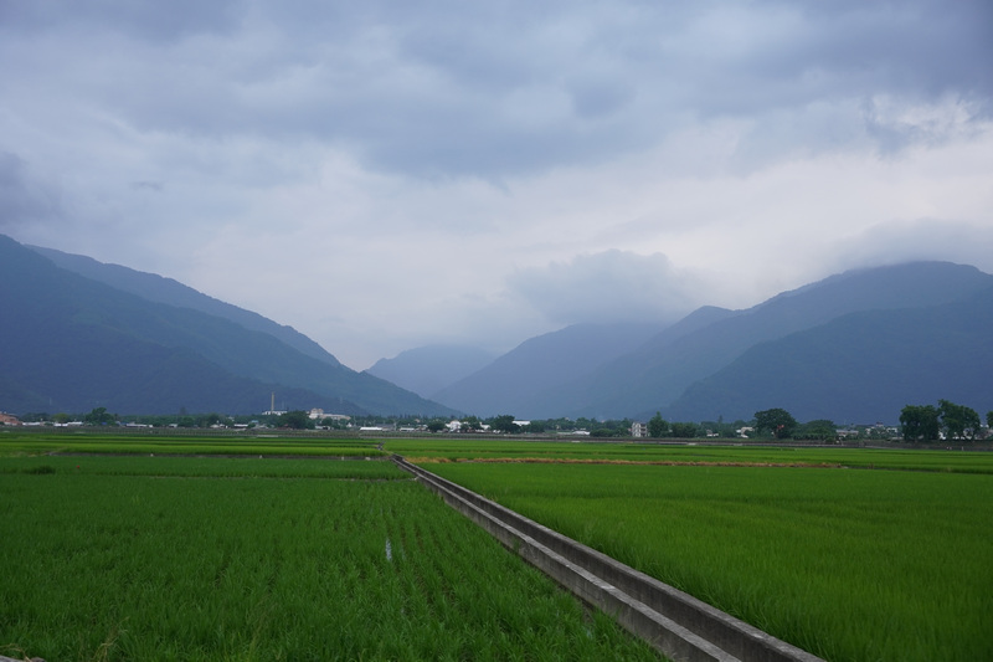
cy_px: 331
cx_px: 496
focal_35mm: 50
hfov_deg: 40.0
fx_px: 1365
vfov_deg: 27.2
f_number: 4.5
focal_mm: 33
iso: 250
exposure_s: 1/160
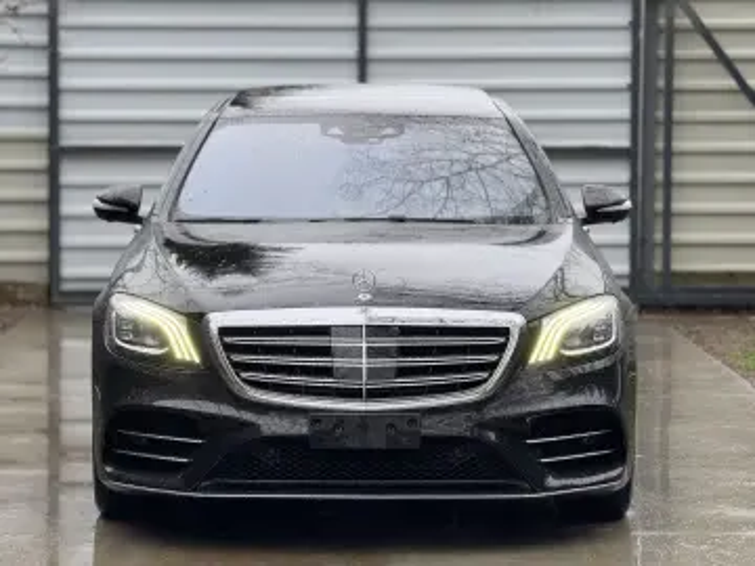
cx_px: 378
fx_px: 2617
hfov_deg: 16.4
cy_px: 283
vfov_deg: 12.3
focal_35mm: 120
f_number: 2.8
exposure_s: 1/99
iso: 64
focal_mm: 15.66
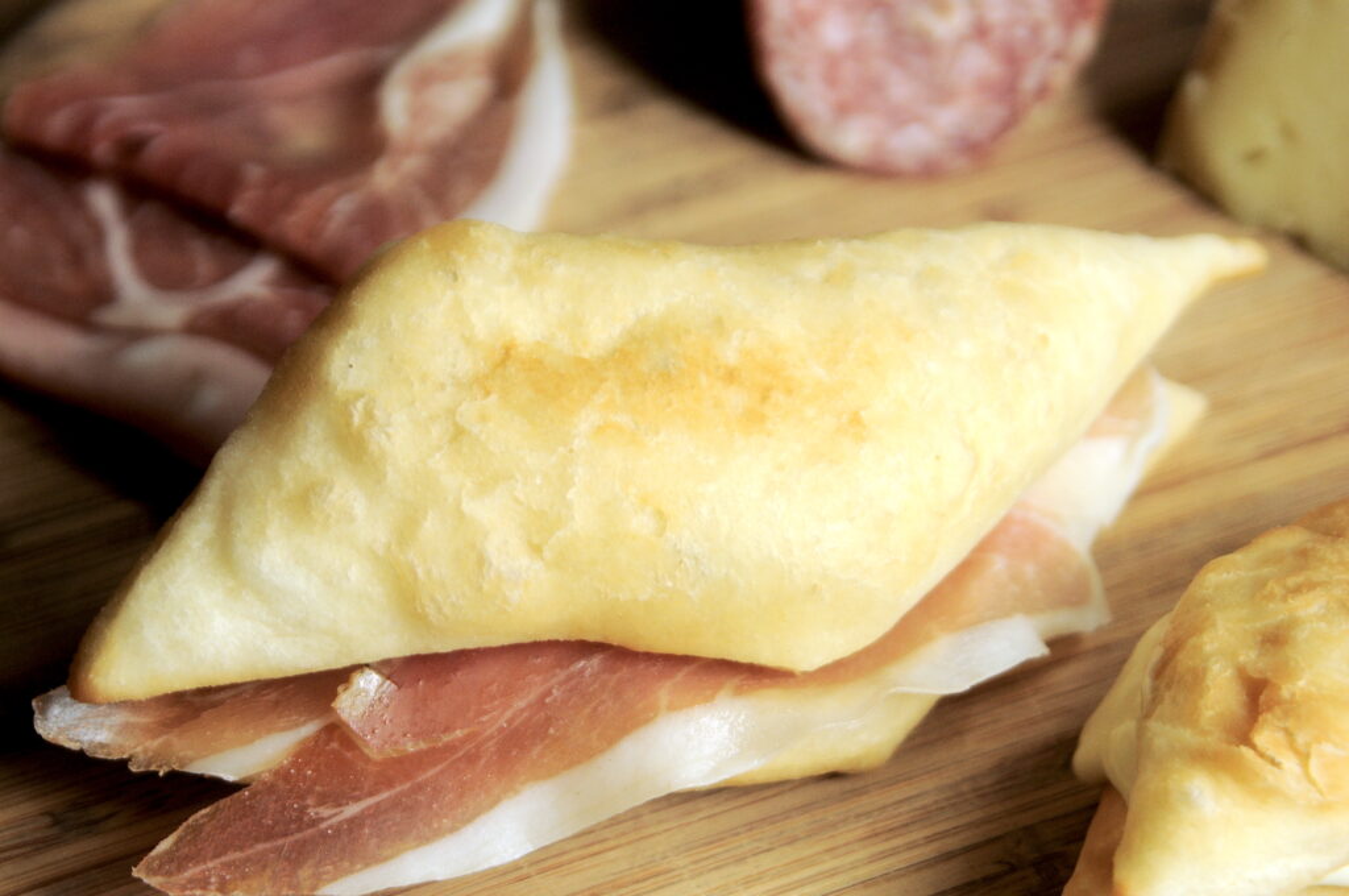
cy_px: 448
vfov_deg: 11.7
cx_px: 674
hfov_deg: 17.5
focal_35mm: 117
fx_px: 4379
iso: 640
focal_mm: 78
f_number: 5
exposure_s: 1/60
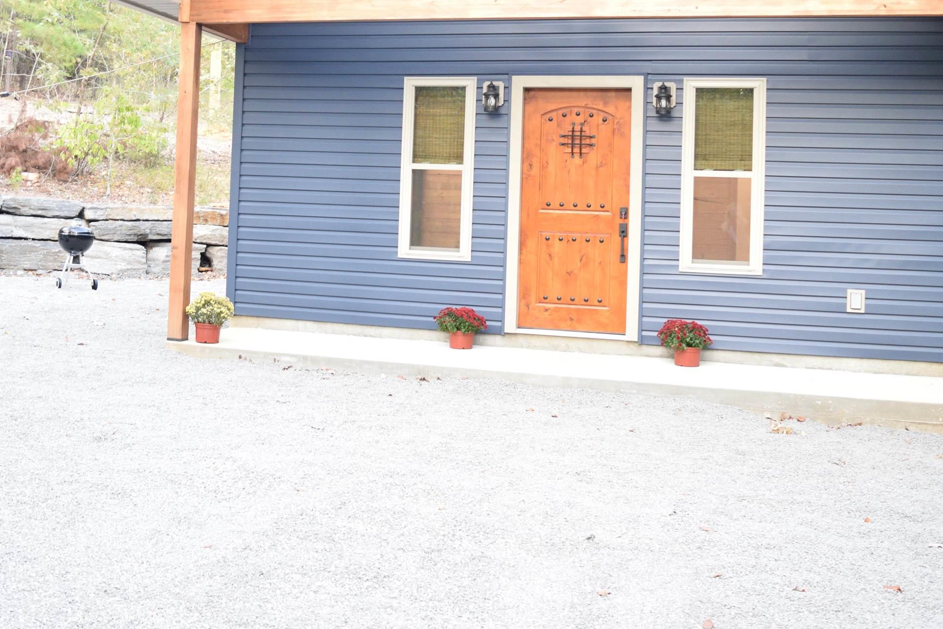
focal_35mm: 43
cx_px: 332
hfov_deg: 44.9
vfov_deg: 30.5
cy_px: 139
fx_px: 1126
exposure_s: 1/40
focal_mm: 18
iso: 800
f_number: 3.5
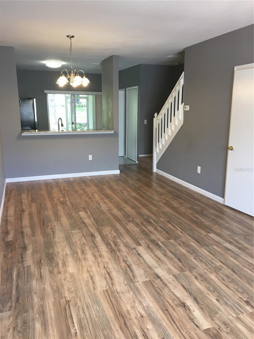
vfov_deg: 61.7
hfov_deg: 48.2
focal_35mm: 29
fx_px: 284
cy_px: 170
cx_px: 127
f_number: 2.2
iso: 50
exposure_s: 1/30
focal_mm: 4.15
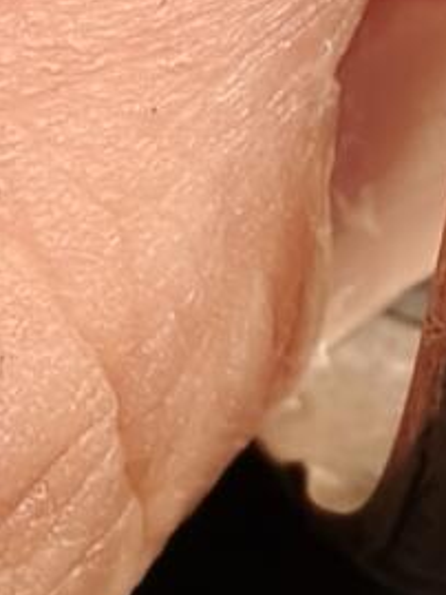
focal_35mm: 154
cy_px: 241
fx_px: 2643
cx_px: 393
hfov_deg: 9.6
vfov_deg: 12.8
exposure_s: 1/50
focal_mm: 2.32
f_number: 2
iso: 160
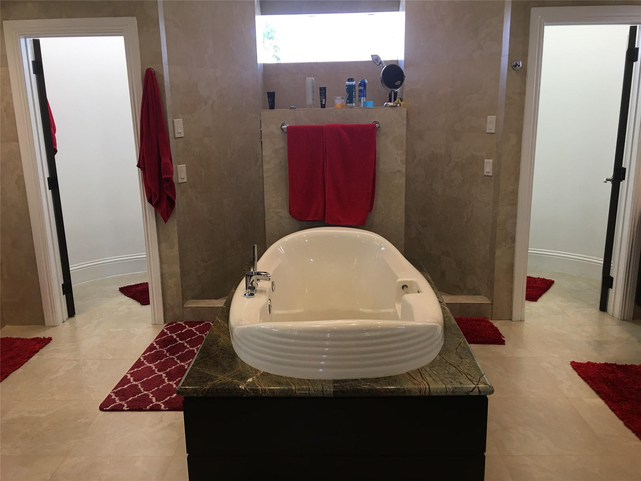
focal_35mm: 29
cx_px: 320
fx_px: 537
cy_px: 240
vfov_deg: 48.2
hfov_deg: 61.7
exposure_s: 1/30
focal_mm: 4.15
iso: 32
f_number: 2.2
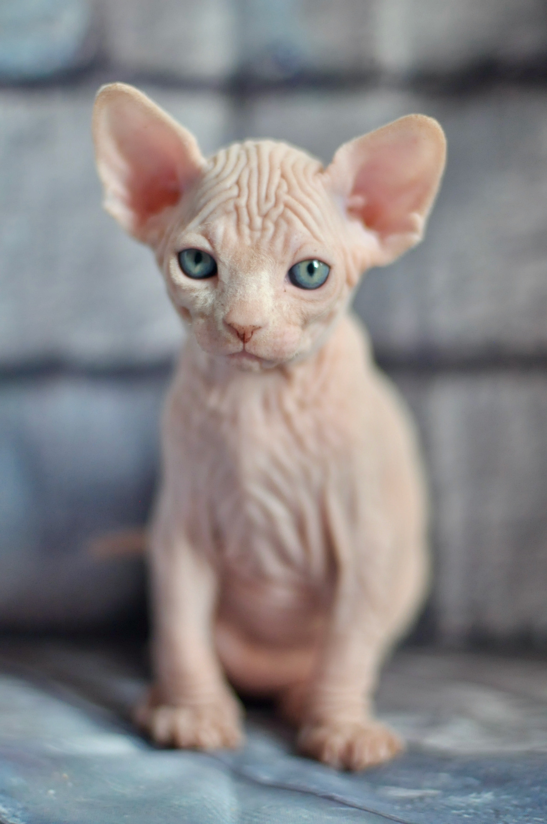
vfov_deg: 27.0
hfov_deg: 18.1
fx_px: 1714
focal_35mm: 75
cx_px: 274
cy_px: 412
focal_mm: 50
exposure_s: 1/1250
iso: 800
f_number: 1.4
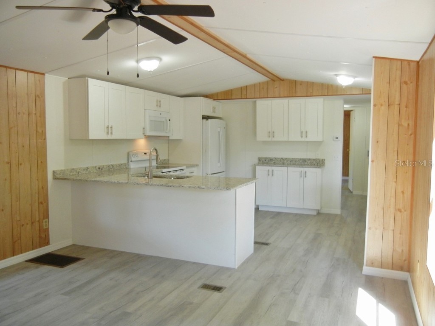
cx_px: 218
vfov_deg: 46.8
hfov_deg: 60.0
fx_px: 377
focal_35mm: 30
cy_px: 163
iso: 160
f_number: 3.5
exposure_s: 1/43.7
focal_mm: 5.4
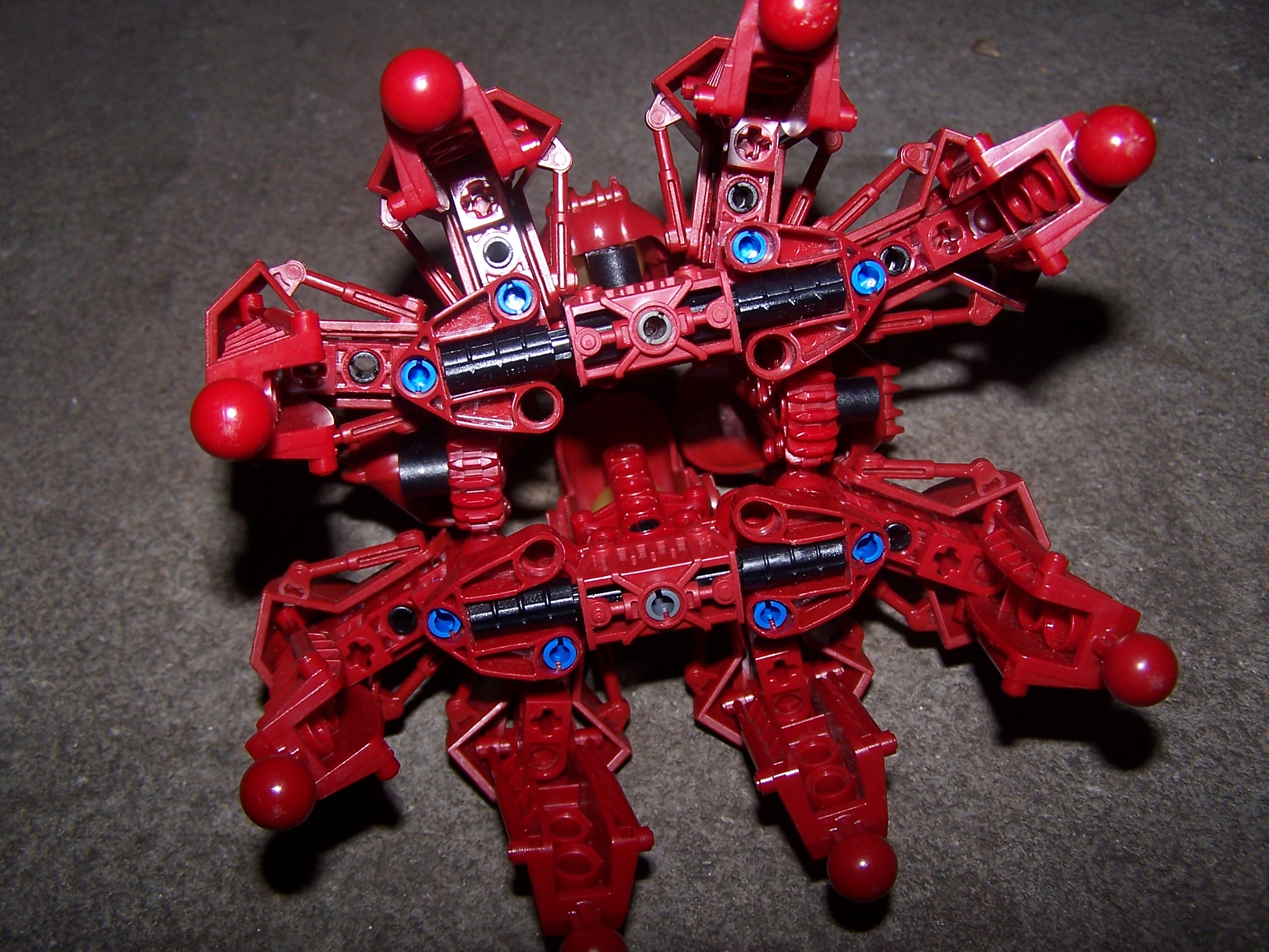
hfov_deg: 49.0
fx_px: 1393
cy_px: 476
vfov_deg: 37.7
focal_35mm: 38
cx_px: 634
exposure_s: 1/60
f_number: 2.8
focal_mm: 6.3
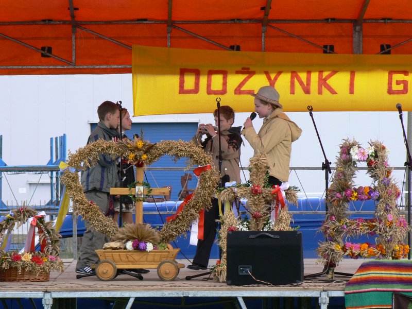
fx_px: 2392
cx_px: 206
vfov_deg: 7.4
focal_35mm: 201
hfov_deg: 9.8
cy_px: 154
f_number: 5.6
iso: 80
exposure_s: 1/160
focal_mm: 33.5
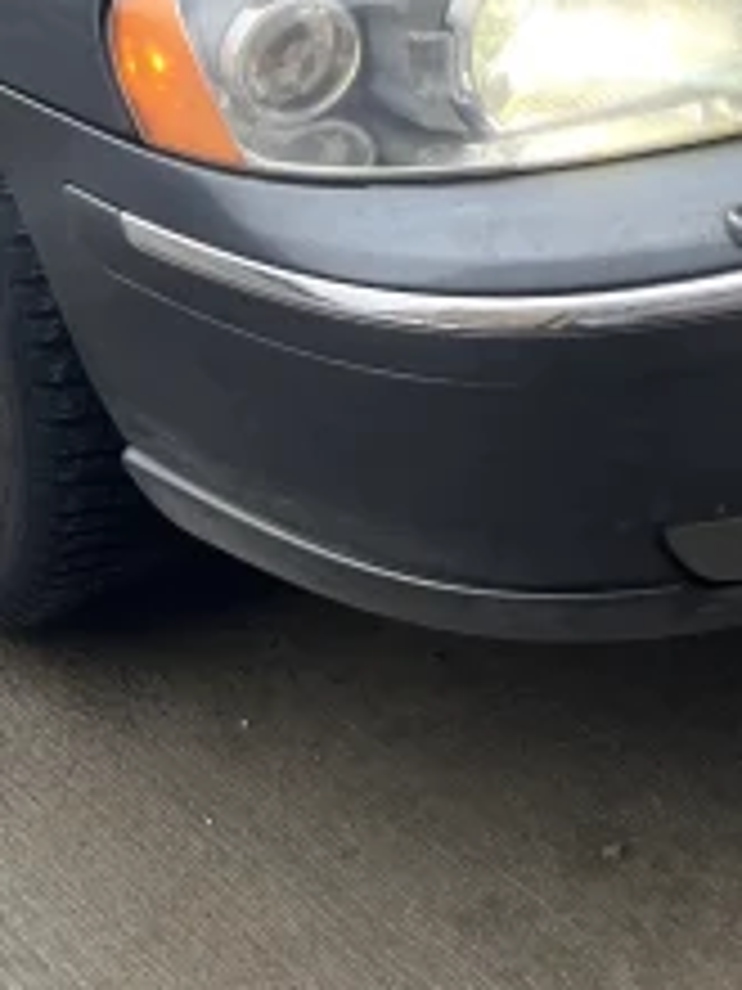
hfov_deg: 14.6
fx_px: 2887
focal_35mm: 101
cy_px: -709
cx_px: 571
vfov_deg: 16.7
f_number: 1.6
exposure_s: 1/122
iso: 40
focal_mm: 5.1
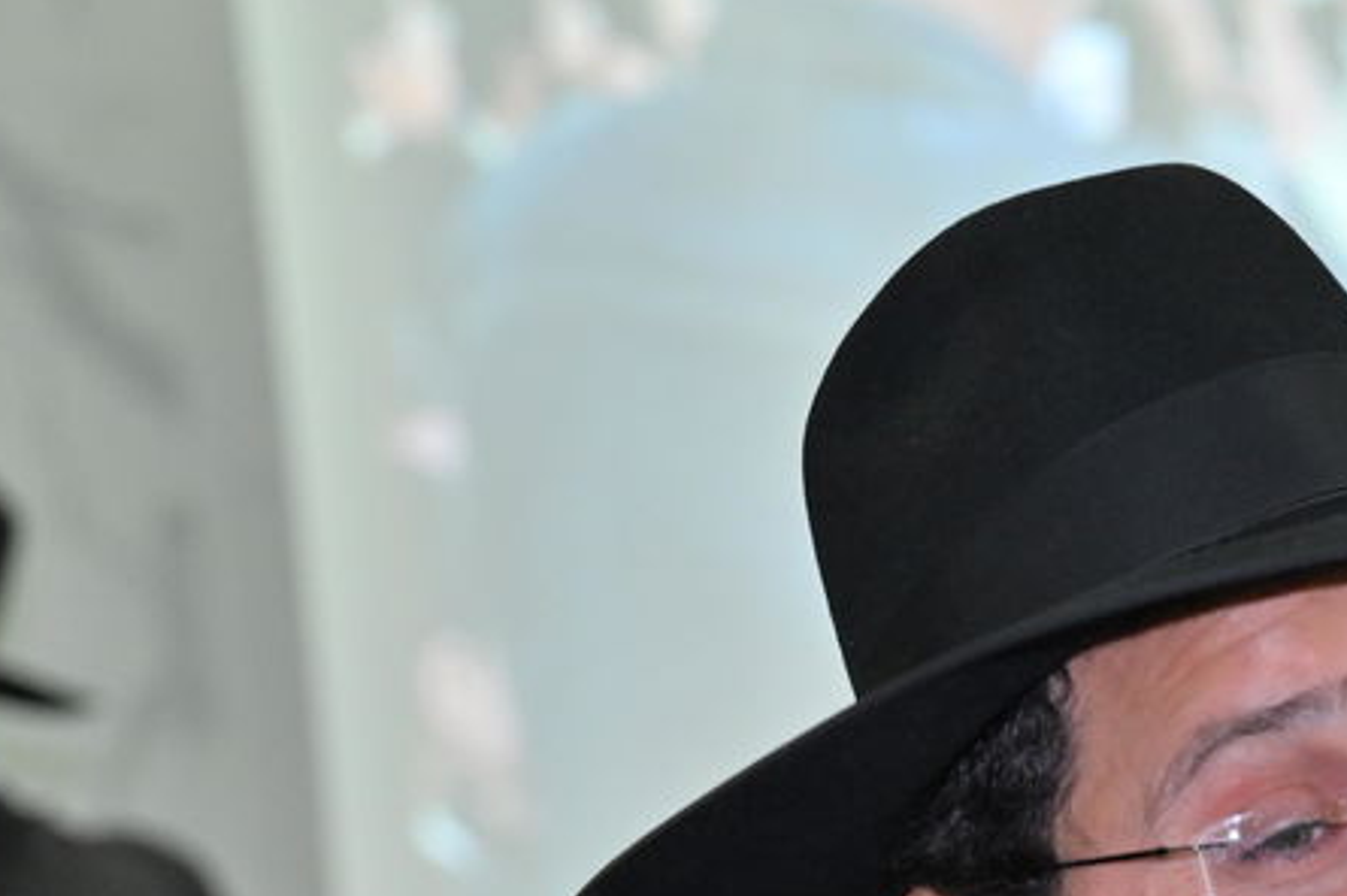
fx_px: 10356
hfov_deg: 7.4
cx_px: 1302
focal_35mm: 277
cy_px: 1352
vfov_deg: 4.9
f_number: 4.5
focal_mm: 88
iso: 1250
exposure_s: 1/200
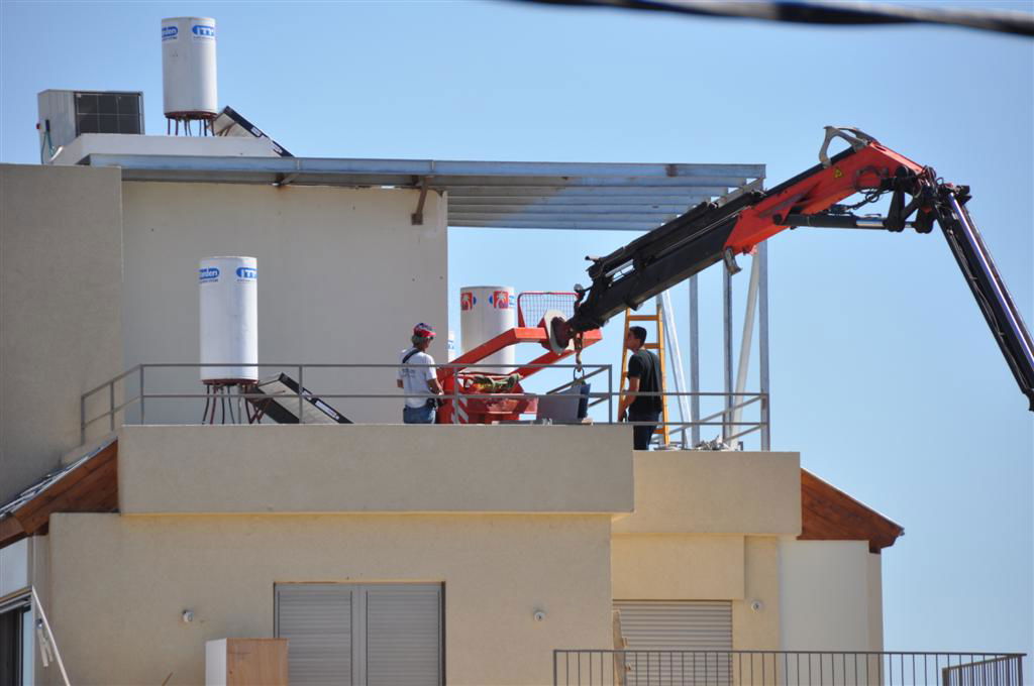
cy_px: 343
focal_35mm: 300
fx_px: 8606
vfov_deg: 4.6
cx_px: 517
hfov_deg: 6.9
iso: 200
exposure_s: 1/800
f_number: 7.1
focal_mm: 200
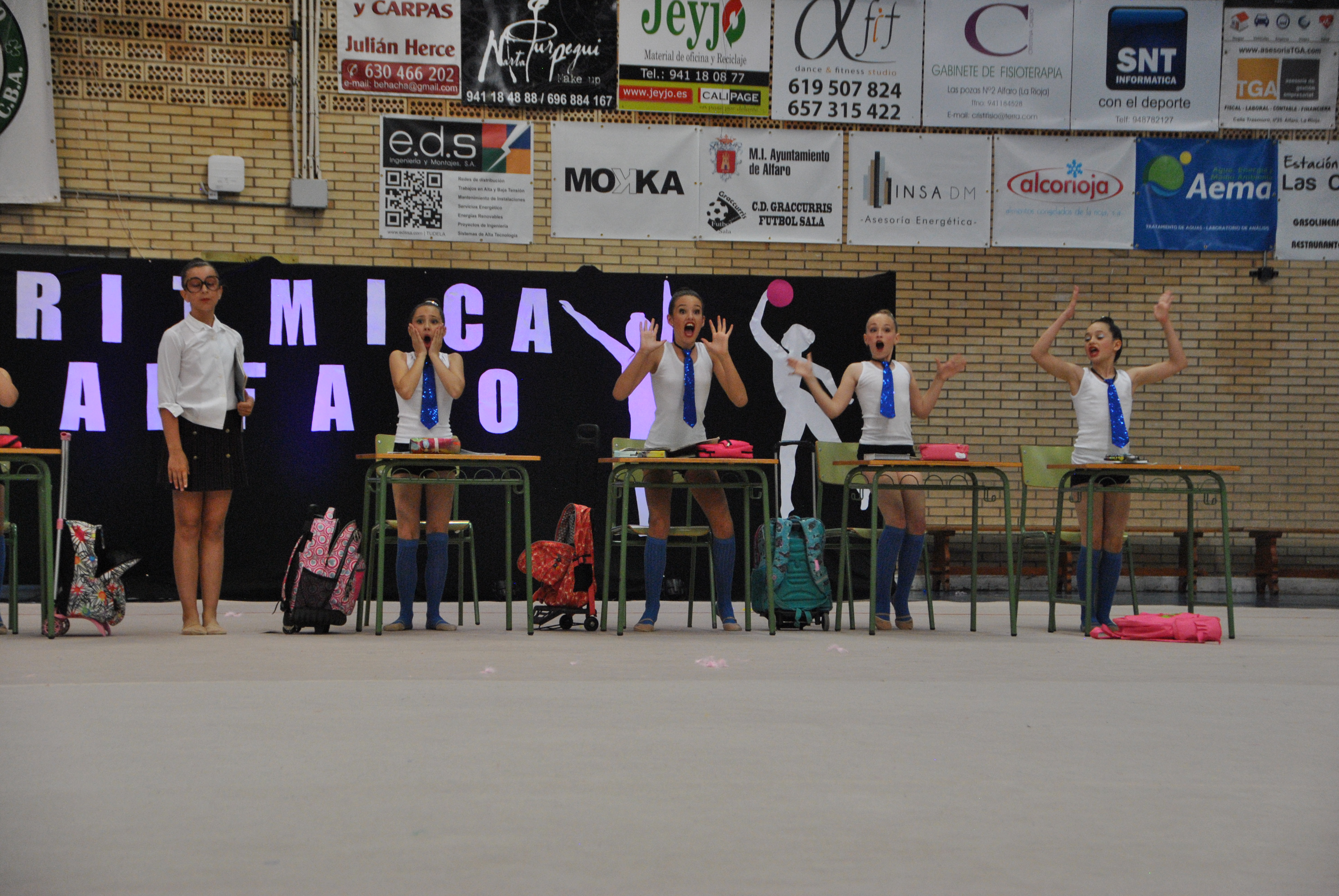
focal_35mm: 93
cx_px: 670
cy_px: 448
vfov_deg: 14.7
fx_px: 3463
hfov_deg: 21.9
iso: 800
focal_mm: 62
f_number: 5
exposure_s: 1/200
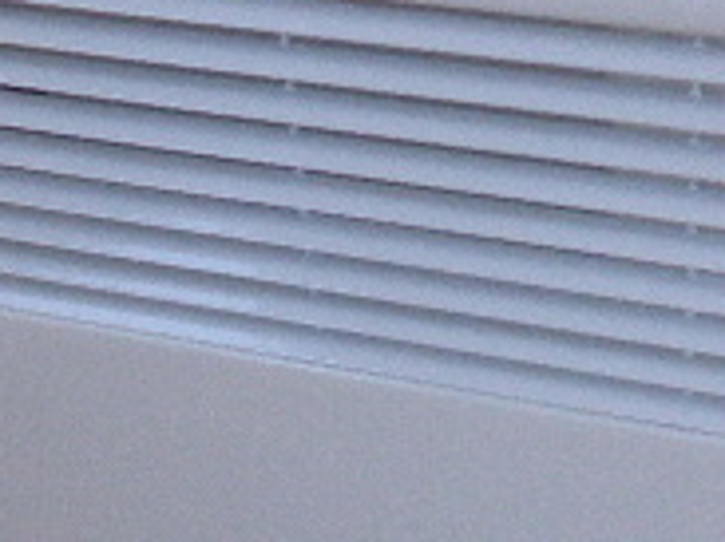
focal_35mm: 84
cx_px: 475
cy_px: 637
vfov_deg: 16.8
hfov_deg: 23.2
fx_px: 1758
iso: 400
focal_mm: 4.3
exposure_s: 1/60
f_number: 3.3
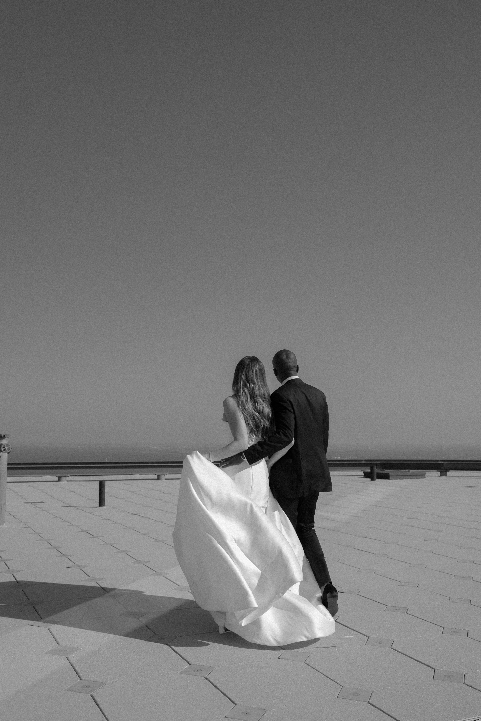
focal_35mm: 35
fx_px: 701
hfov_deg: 37.9
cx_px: 240
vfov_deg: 54.4
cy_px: 360
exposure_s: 1/1600
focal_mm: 35
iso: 100
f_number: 4.5
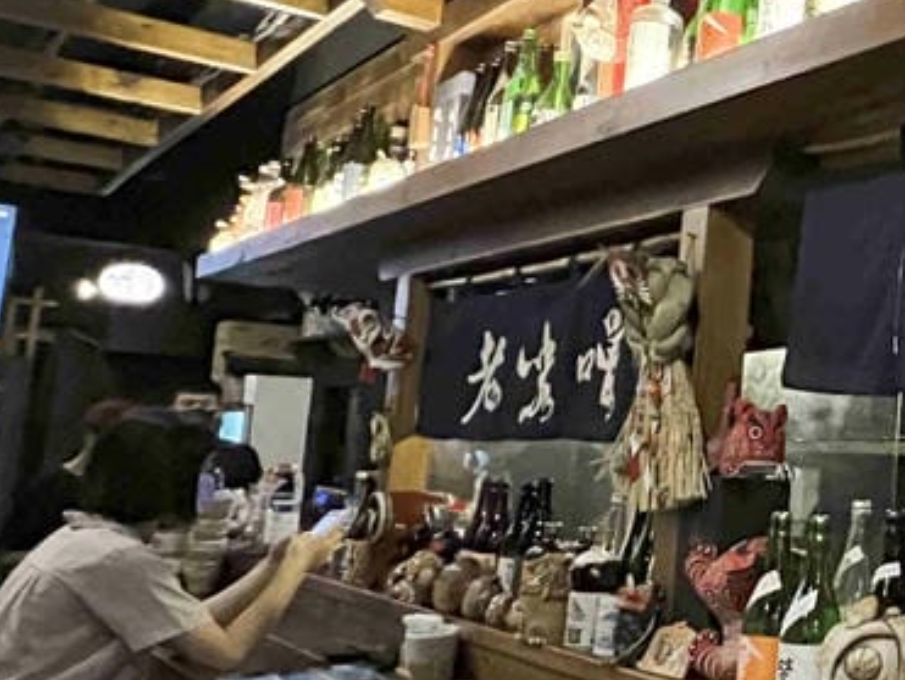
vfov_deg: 34.4
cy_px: 361
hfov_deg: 31.6
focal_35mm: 42
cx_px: 1234
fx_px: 1099
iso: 2000
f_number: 1.8
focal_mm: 1.57
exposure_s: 1/32
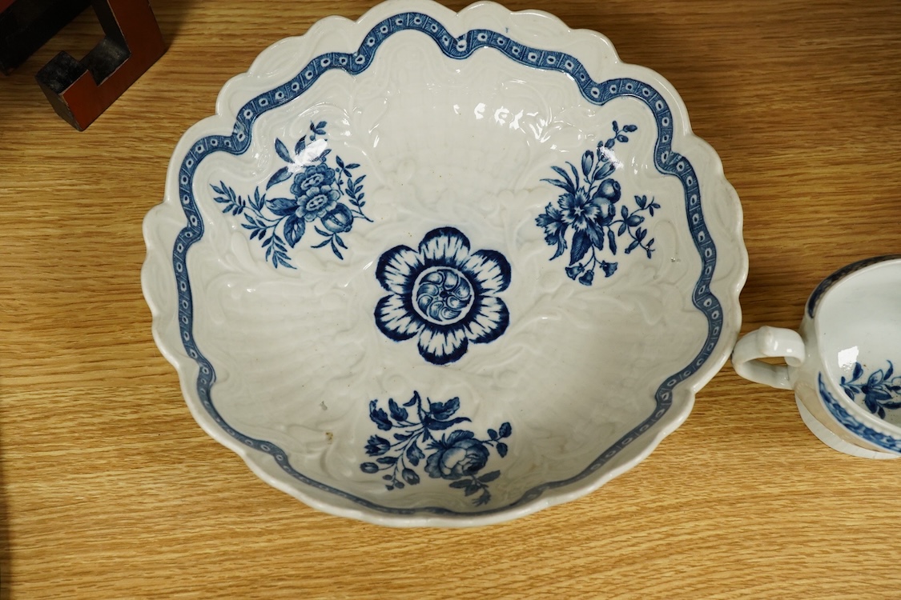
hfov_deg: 43.6
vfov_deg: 29.9
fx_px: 1126
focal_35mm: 45
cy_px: 300
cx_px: 450
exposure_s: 1/125
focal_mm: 30
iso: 2000
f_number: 11
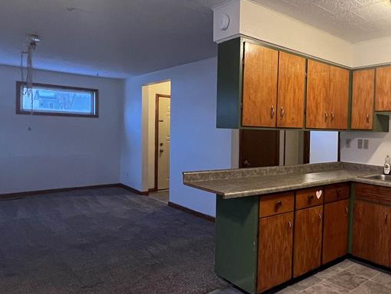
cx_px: 331
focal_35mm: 26
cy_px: 139
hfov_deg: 60.0
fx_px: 294
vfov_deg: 53.0
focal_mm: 1.57
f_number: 1.8
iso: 400
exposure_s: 1/60
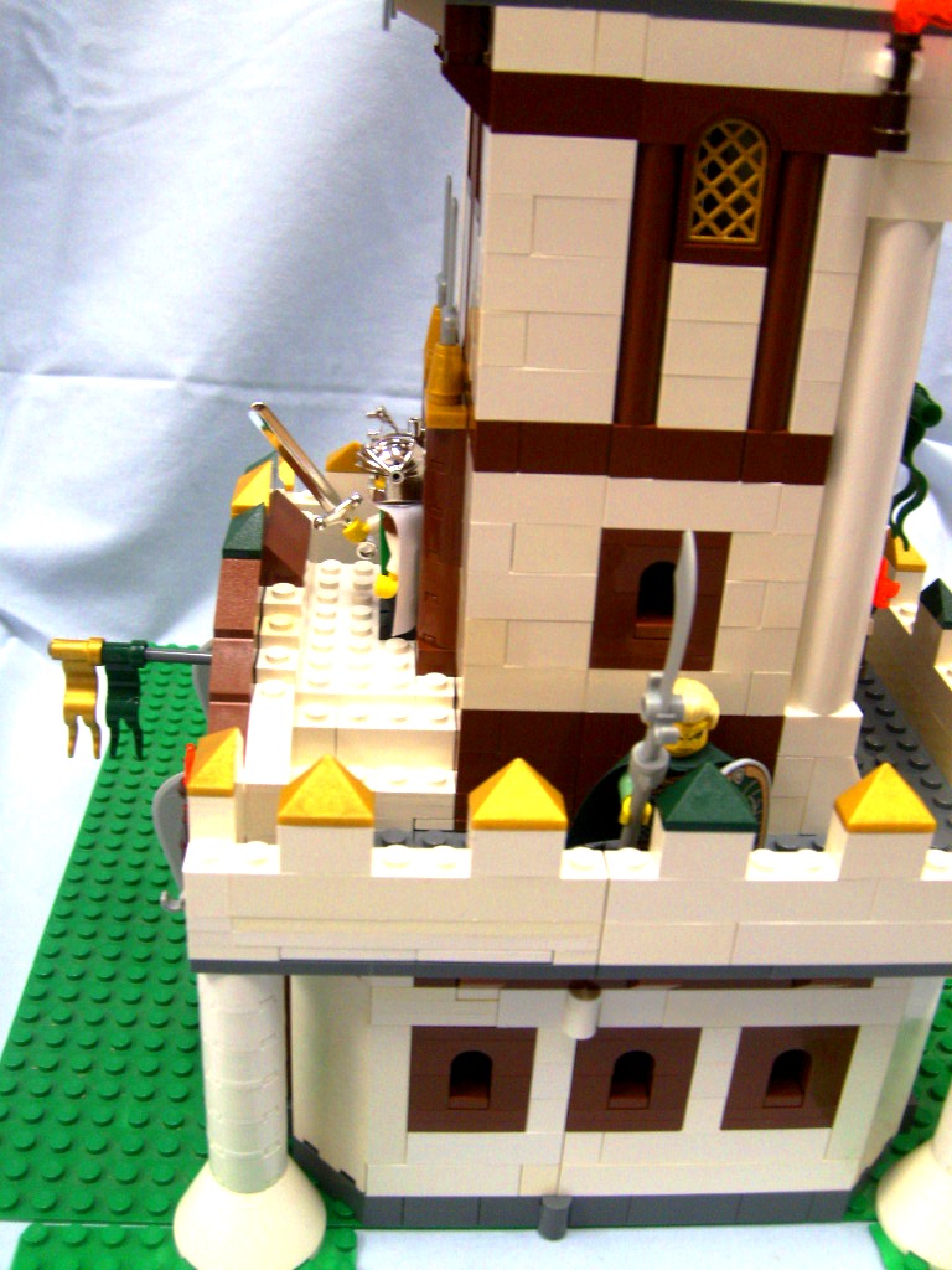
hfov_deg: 40.7
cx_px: 476
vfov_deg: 52.6
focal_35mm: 35
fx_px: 1283
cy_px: 635
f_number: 2.8
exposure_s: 1/45
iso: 100
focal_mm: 5.8
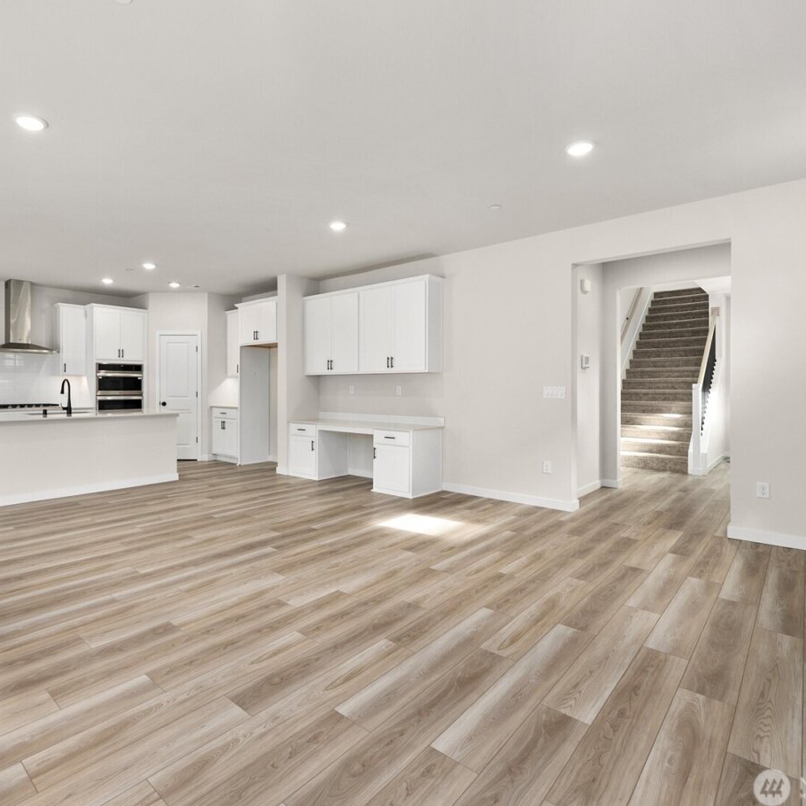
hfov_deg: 82.7
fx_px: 448
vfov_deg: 84.0
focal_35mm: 17
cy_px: 402
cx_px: 312
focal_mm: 13
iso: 1000
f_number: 7.1
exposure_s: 1/15
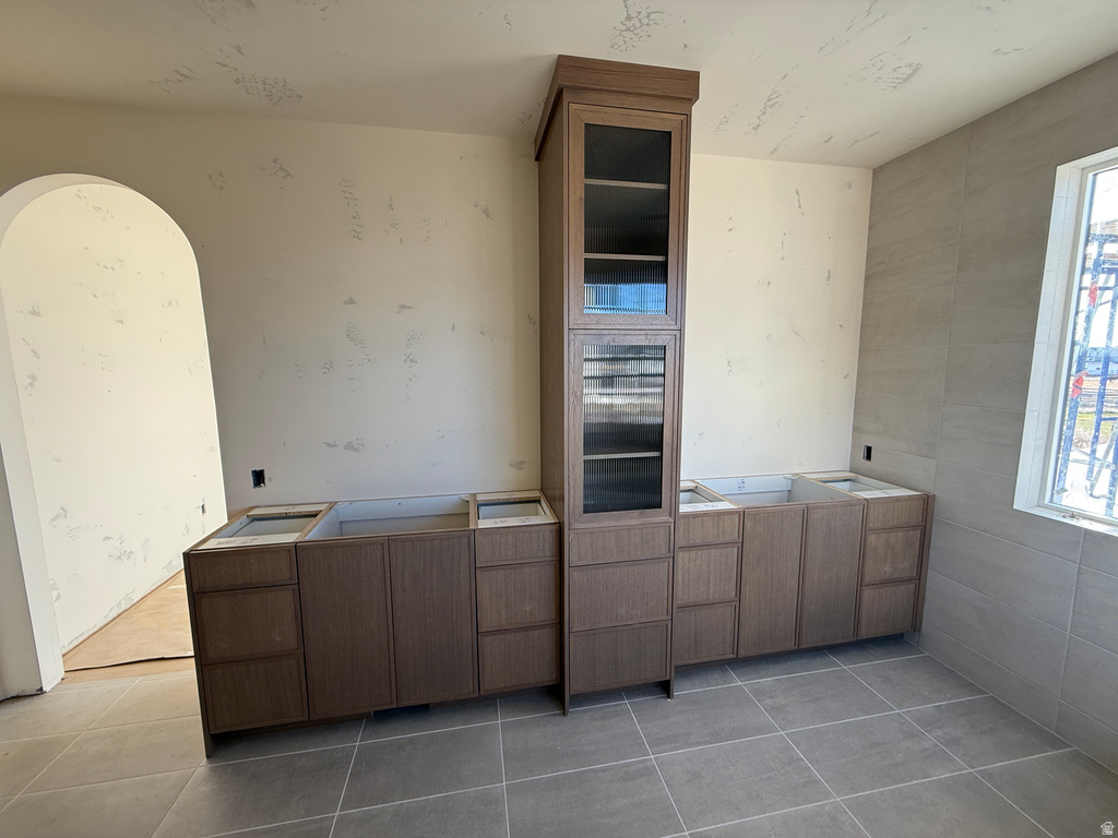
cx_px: 559
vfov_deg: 85.7
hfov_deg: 102.1
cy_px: 419
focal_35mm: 14
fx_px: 452
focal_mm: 2.22
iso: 64
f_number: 2.2
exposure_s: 1/99
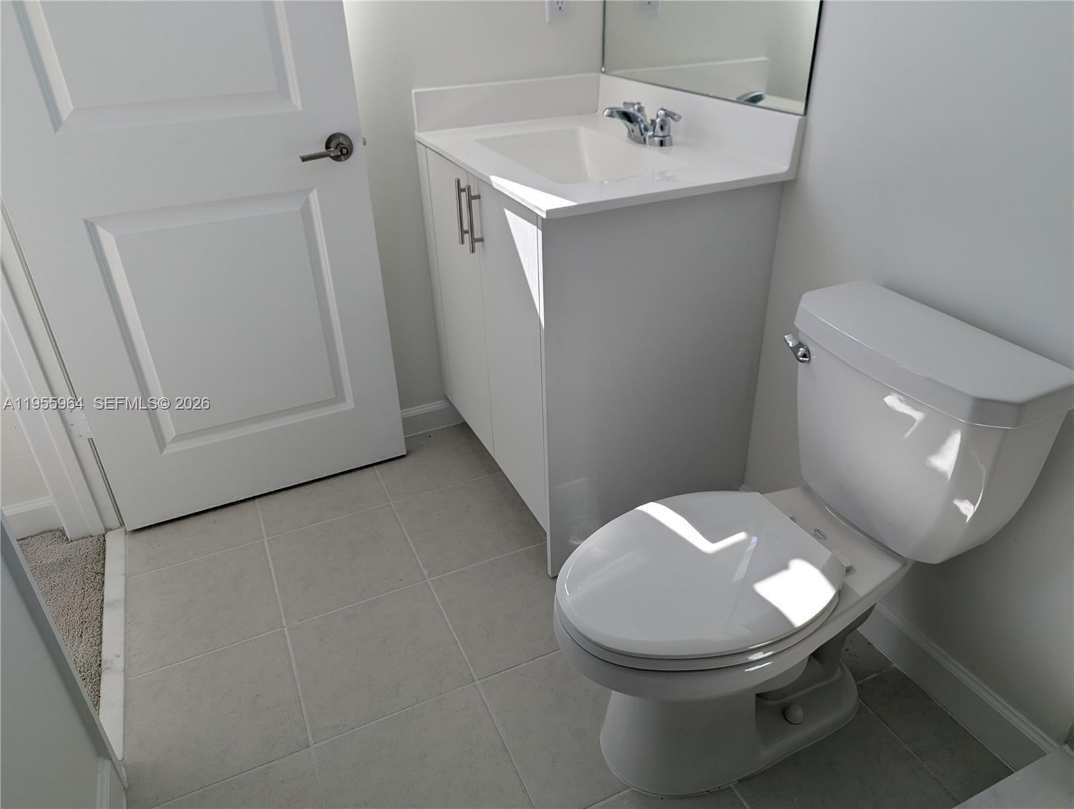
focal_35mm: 24
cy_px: 404
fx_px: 746
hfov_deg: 71.5
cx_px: 537
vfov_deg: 56.9
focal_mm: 6.81
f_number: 1.85
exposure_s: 1/211
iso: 55
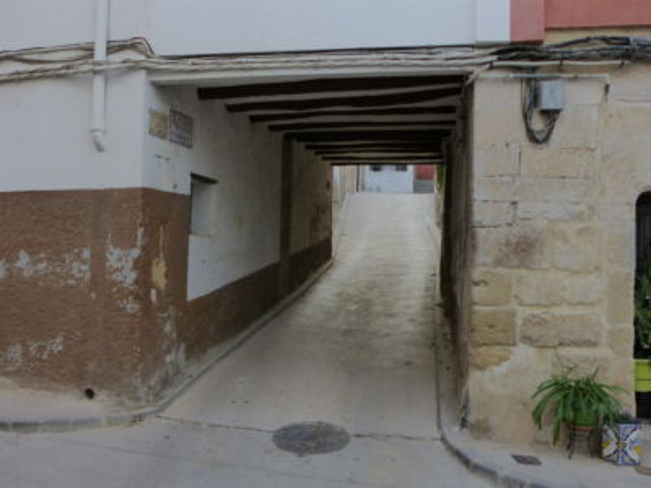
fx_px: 602
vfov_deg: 44.2
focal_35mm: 32
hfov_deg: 56.8
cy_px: 244
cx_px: 326
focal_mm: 5.7
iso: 200
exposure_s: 1/1000
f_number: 2.8
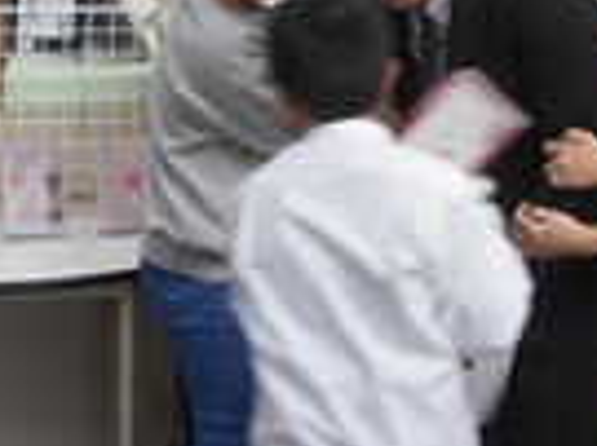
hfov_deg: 25.3
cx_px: 345
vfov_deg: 18.5
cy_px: -22
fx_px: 1327
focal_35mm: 77
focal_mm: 4.6
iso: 80
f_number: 3.2
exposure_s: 1/30
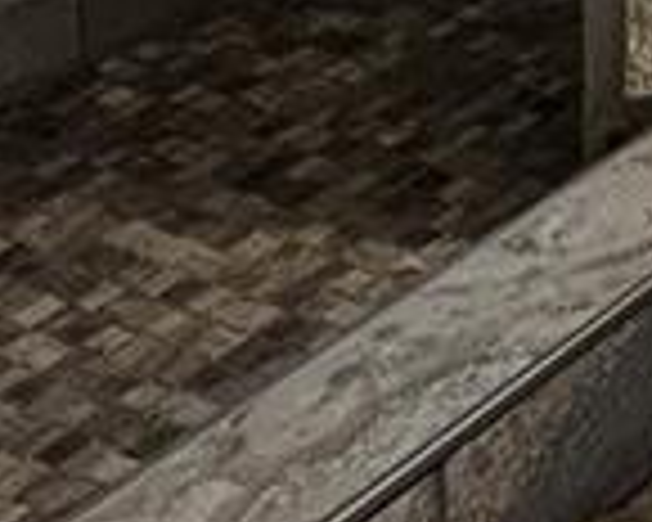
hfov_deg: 13.7
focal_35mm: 105
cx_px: 1515
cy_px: -1170
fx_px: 2026
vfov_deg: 9.9
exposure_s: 1/60
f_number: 2.2
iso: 80
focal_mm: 2.2
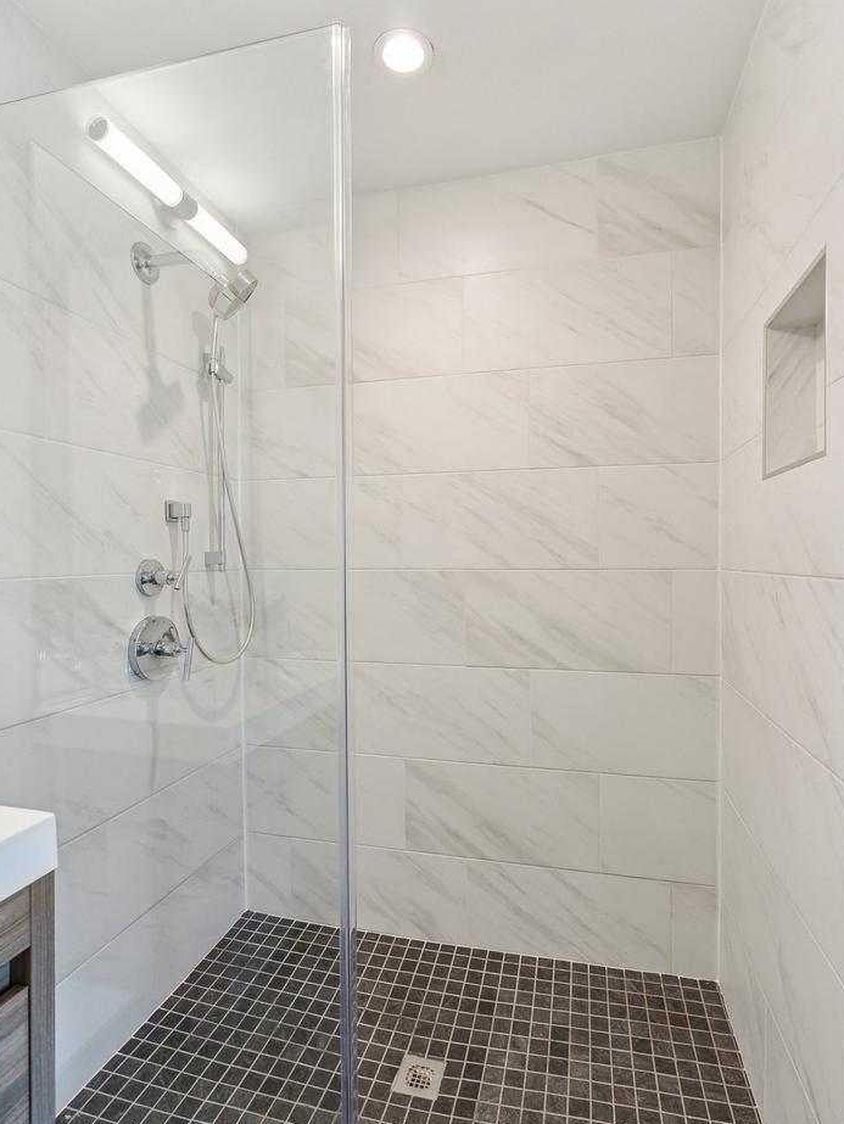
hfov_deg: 71.6
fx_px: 585
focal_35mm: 18
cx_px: 433
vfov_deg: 87.7
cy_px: 558
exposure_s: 1/125
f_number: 5
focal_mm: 16
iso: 1250
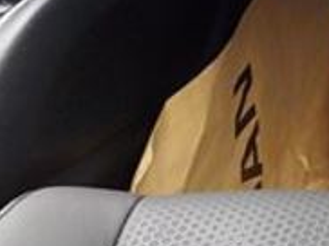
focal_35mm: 132
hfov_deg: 14.2
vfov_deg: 10.4
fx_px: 1253
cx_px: 461
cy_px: -230
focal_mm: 4.1
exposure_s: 1/30
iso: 125
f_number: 3.3
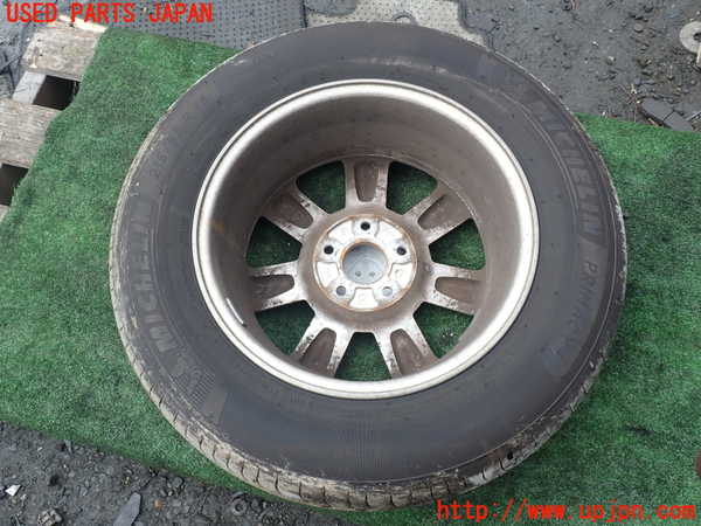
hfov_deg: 60.0
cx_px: 350
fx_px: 608
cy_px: 263
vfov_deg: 46.8
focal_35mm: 30
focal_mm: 5.4
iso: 100
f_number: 3.2
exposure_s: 1/400
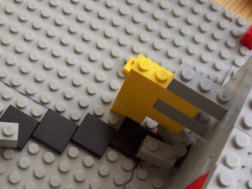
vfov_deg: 21.3
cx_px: 72
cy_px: 157
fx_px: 495
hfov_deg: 28.3
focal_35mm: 68
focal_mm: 5.6
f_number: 2.8
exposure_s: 1/30
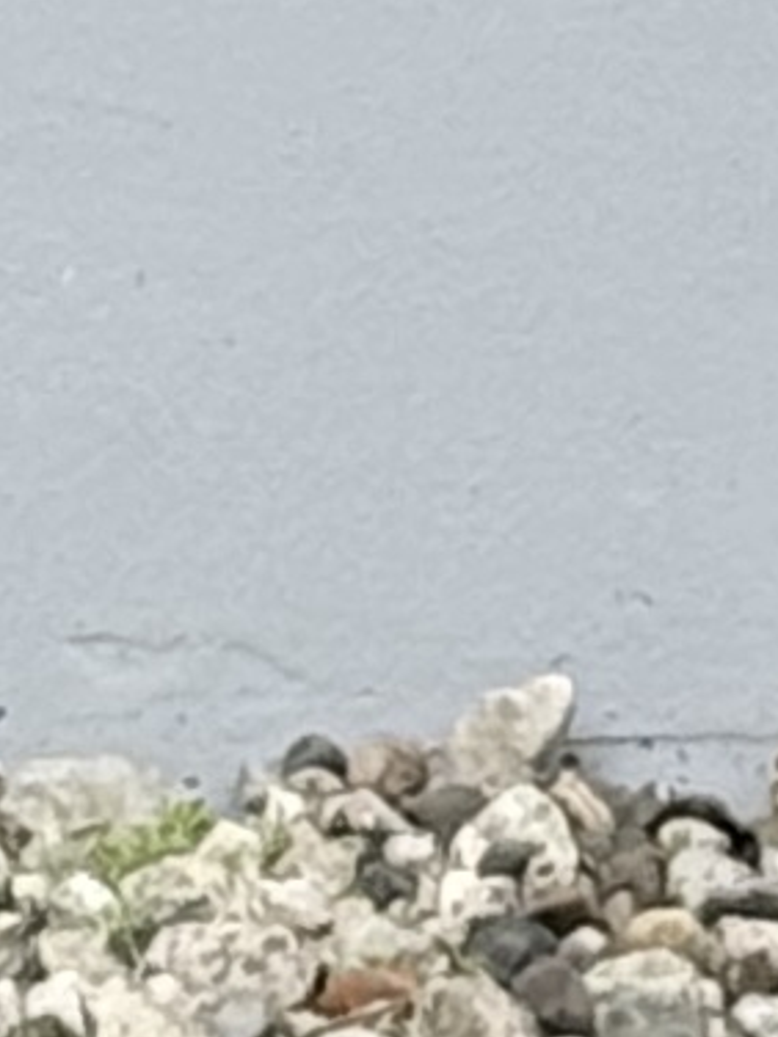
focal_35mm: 267
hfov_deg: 5.3
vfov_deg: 7.3
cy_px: -648
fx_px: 8001
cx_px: 2050
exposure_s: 1/980
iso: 64
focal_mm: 6.76
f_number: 1.78
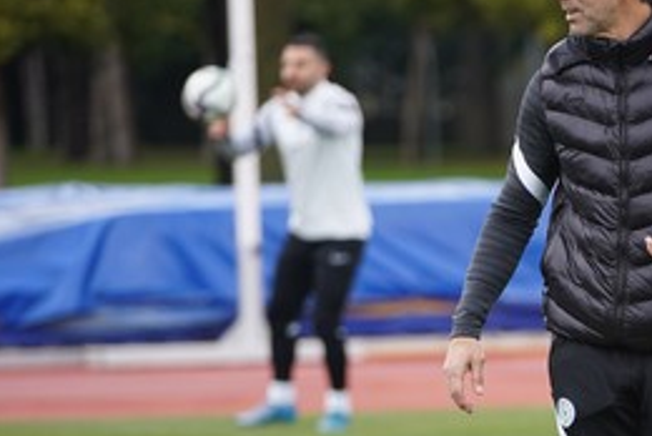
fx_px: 6999
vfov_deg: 3.6
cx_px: 745
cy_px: 345
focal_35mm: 386
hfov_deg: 5.3
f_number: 2.8
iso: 320
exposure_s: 1/1000
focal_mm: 150
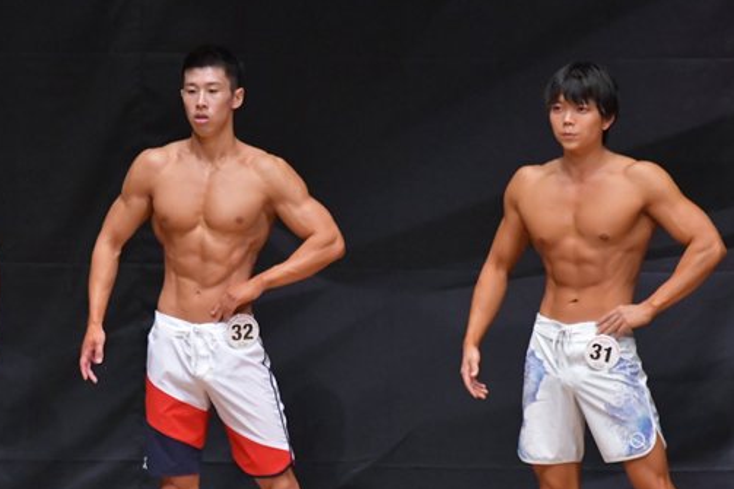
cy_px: 336
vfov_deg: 3.0
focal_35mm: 462
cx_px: 218
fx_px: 9416
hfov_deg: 4.5
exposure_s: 1/400
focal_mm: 200
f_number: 5.6
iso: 6400
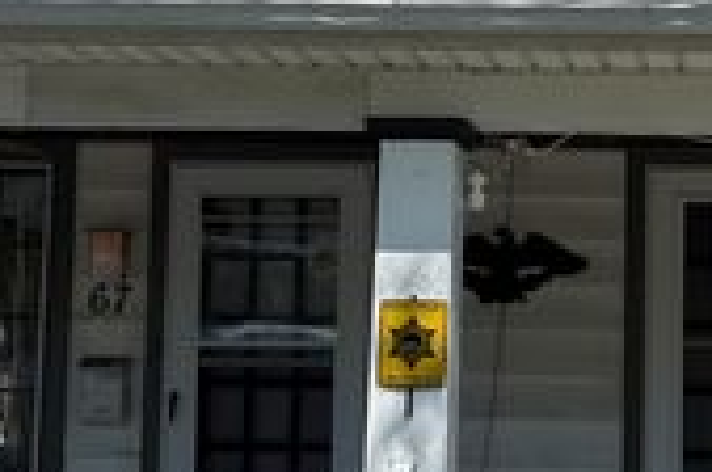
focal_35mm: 108
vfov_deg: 12.6
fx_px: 2132
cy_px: 213
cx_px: 624
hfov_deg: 18.7
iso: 80
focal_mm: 6.76
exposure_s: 1/3717
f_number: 1.78
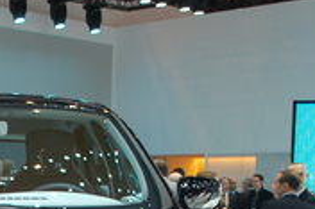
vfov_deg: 11.8
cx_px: -32
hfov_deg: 18.1
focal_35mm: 109
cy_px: 343
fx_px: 953
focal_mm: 20
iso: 400
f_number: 3.8
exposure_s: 1/40
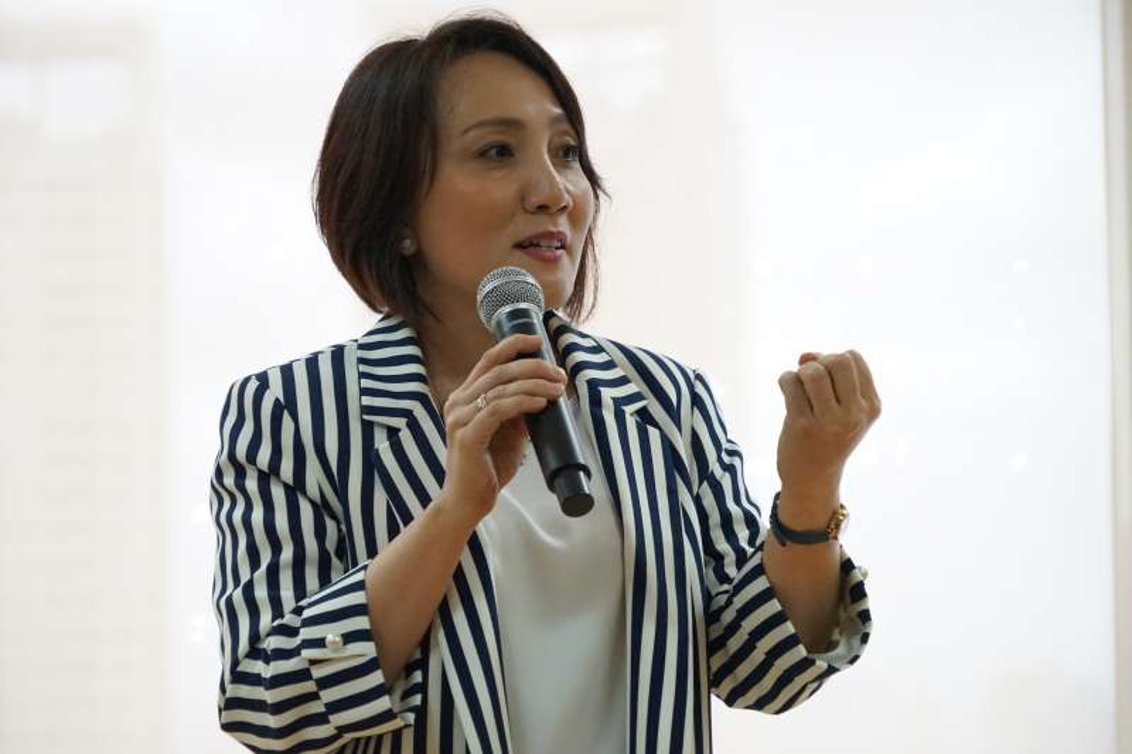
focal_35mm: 130
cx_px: 566
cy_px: 377
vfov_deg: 10.5
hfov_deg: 15.8
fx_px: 4087
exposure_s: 1/125
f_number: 6.3
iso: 6400
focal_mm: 130
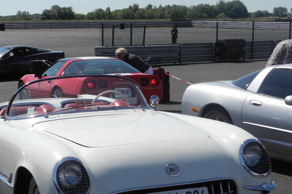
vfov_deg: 17.0
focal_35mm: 80
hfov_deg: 25.3
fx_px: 649
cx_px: 125
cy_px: 139
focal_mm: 10.7
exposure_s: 1/838
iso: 100
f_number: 5.6
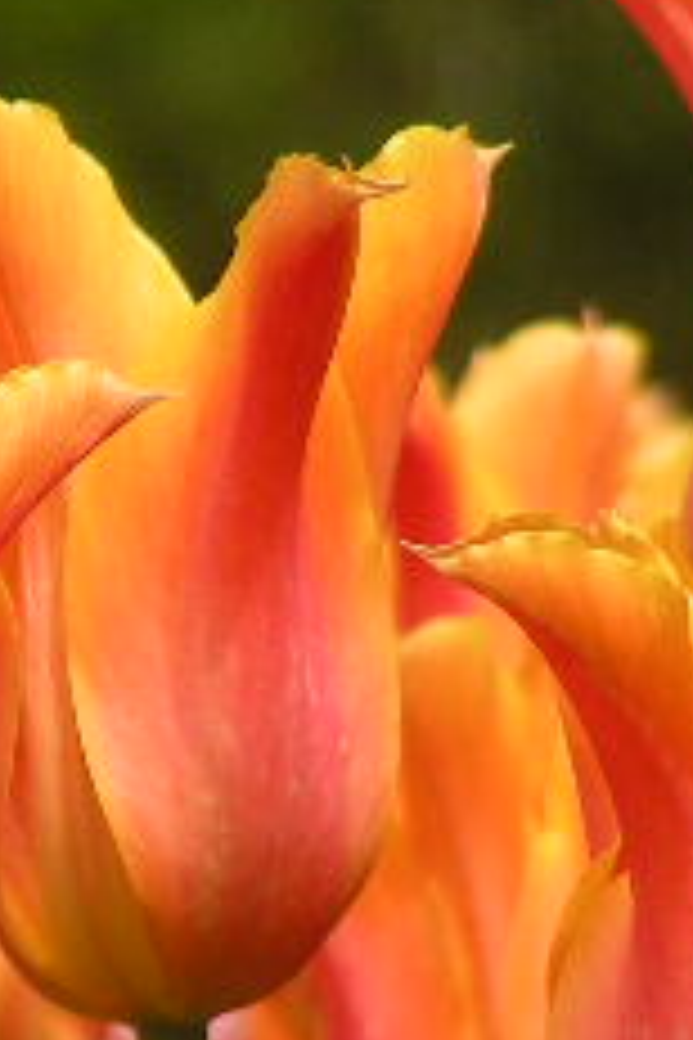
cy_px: 509
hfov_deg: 1.9
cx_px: -32
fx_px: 20962
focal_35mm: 726
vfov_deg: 2.8
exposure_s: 1/800
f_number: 3.2
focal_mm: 42.1
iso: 64
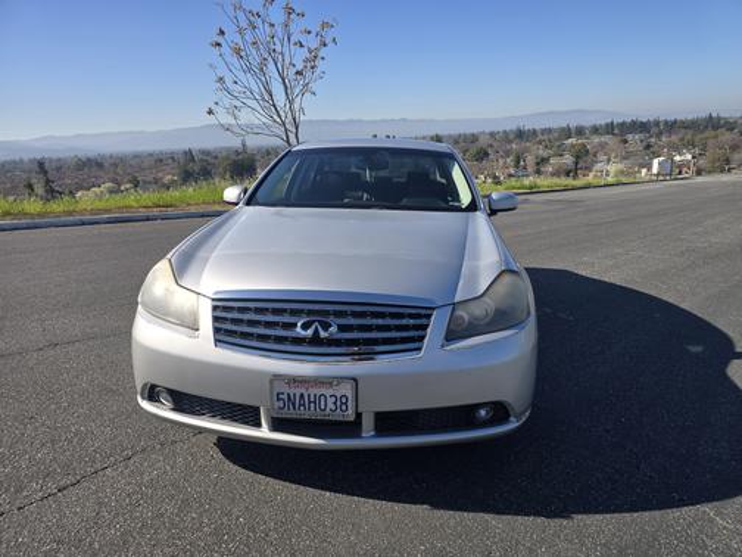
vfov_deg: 58.9
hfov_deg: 73.9
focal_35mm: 23
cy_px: 278
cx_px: 371
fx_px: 493
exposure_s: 1/648
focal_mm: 6.3
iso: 12
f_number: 1.7
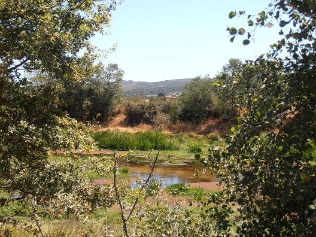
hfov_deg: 33.8
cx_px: 158
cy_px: 118
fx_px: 520
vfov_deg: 25.7
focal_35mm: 57
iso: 80
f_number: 4.5
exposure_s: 1/320
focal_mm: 10.04
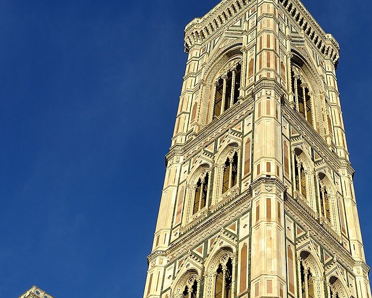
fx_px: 628
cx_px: 376
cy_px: 297
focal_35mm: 57
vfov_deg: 25.4
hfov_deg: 30.6
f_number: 11
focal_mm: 20
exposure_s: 1/160
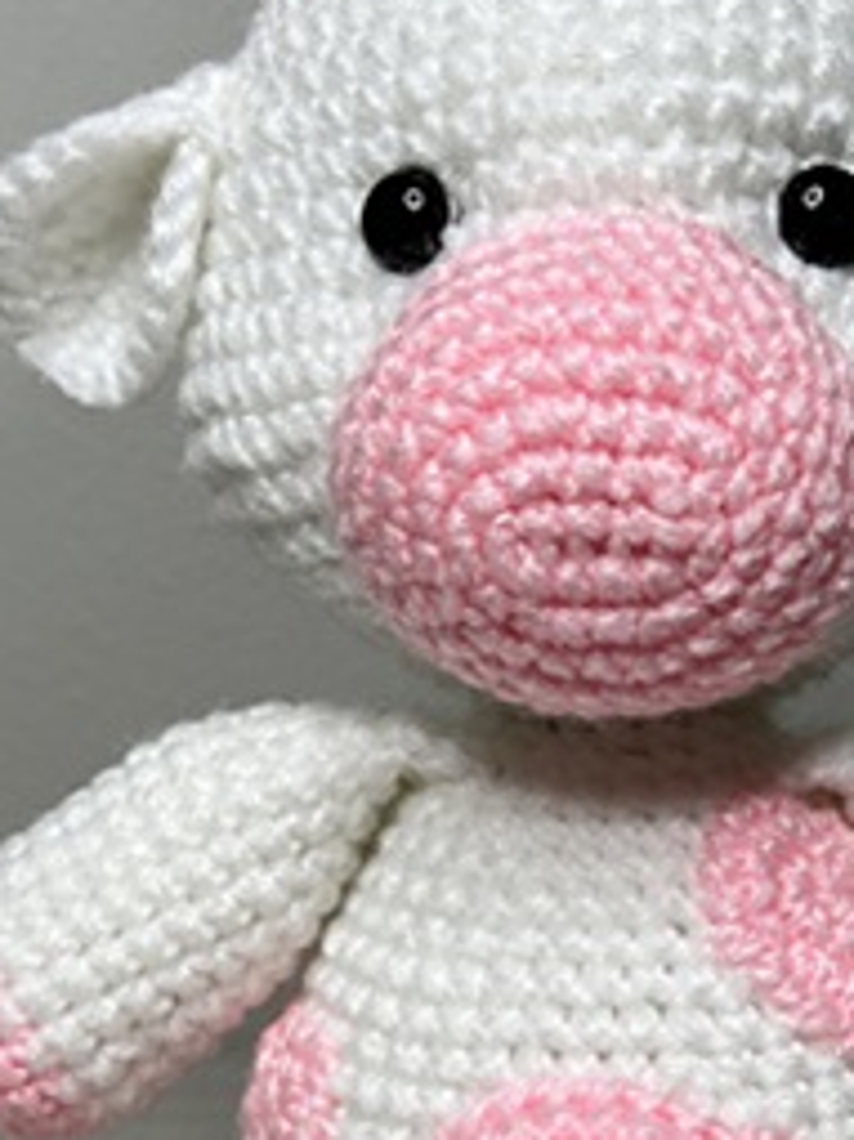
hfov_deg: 21.5
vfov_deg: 28.2
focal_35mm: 68
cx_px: 617
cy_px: 849
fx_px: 2239
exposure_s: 1/353
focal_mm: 5.7
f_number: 1.5
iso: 50
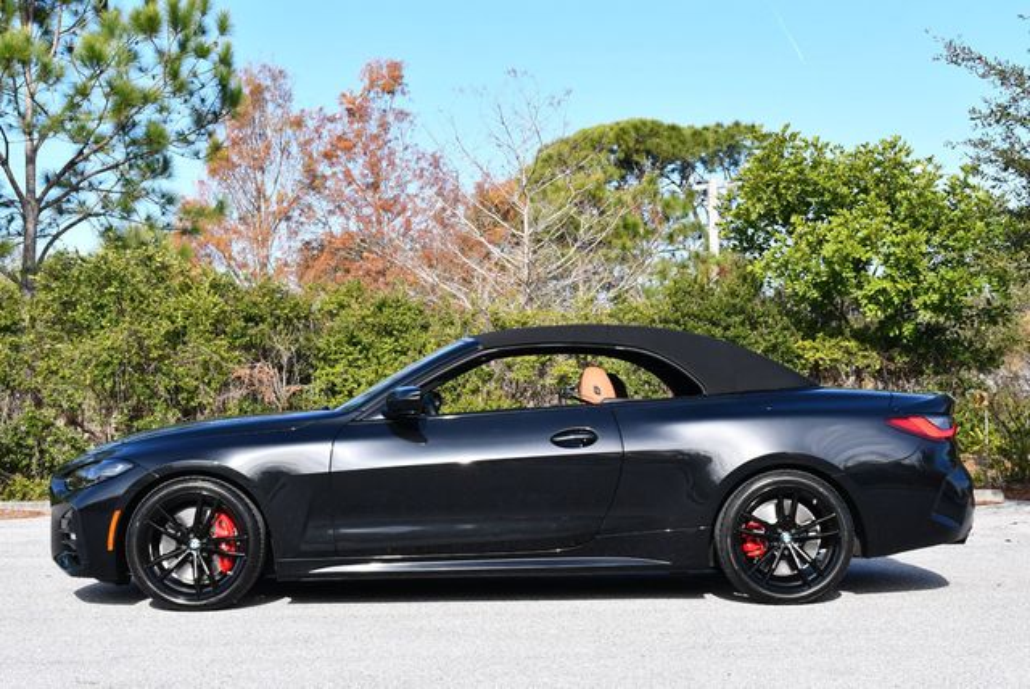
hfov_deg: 32.4
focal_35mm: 62
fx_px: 1775
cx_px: 515
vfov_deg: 22.0
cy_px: 344
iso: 180
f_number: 8
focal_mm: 31
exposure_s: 1/250
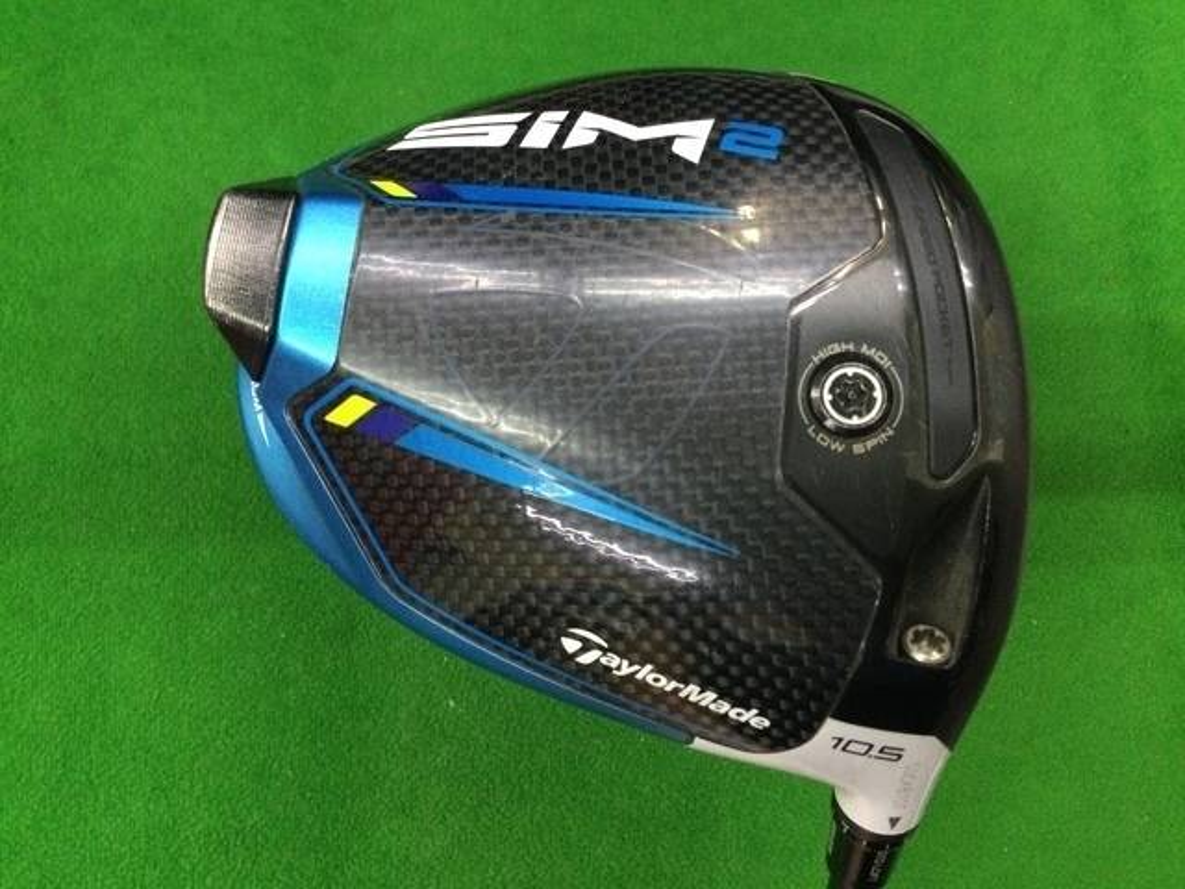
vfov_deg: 45.4
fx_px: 1061
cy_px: 444
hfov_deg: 58.4
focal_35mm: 31
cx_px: 592
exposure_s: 1/30
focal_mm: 3.3
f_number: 2.4
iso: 125
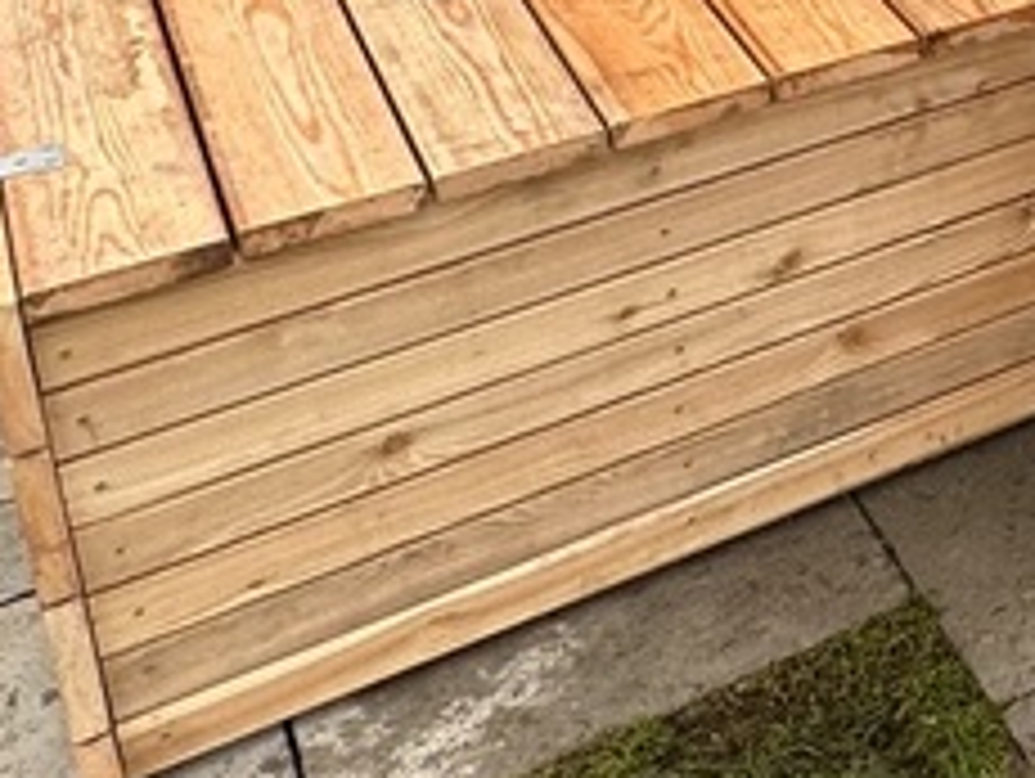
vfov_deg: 18.0
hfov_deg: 21.3
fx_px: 2185
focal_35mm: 73
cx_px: 1656
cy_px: -391
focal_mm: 2.22
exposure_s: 1/575
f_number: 2.2
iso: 40
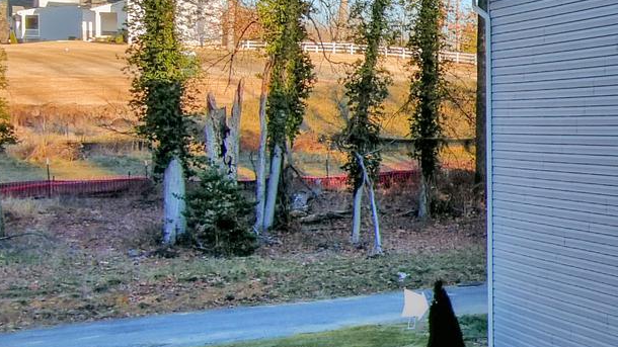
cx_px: 1015
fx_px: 1671
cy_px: 179
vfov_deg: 11.9
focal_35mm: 102
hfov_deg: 17.9
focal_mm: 10.57
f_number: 7.1
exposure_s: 1/50
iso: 100
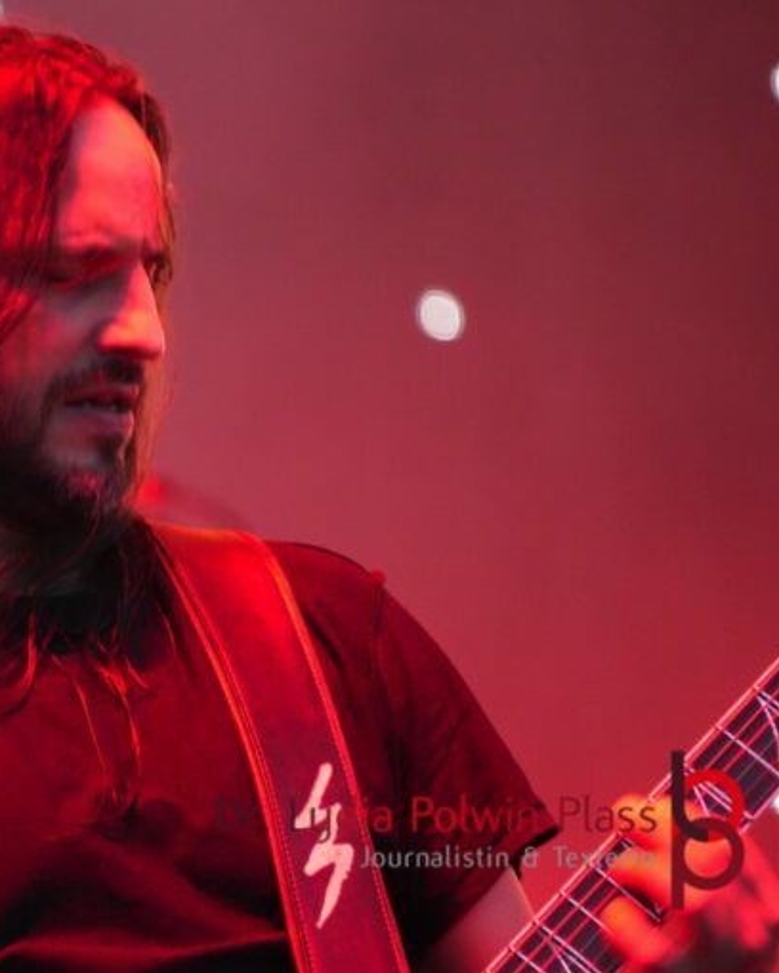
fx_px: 18329
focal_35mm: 636
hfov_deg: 2.4
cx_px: 113
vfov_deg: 3.0
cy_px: 486
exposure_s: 1/80
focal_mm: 300
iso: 6400
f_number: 6.3
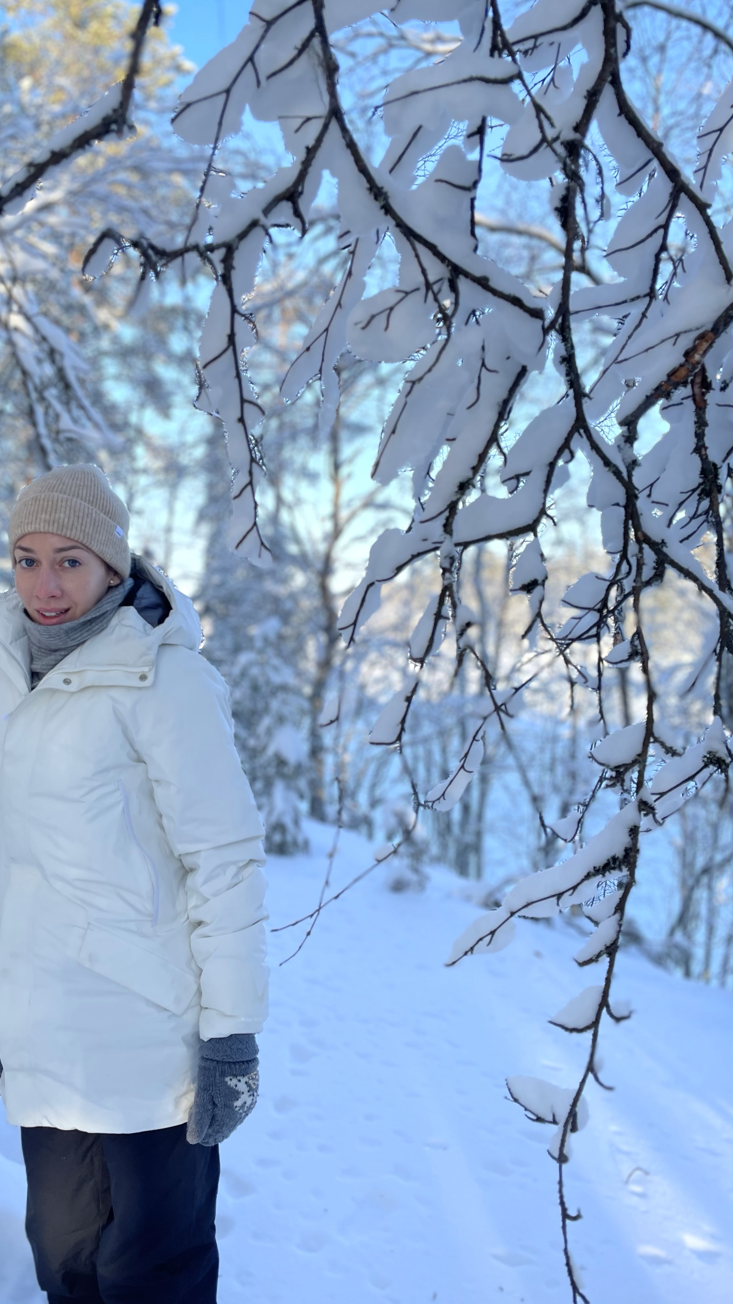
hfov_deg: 39.7
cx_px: 238
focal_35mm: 29
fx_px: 1002
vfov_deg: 66.1
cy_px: 659
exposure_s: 1/759
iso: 32
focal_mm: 4.2
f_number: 1.6
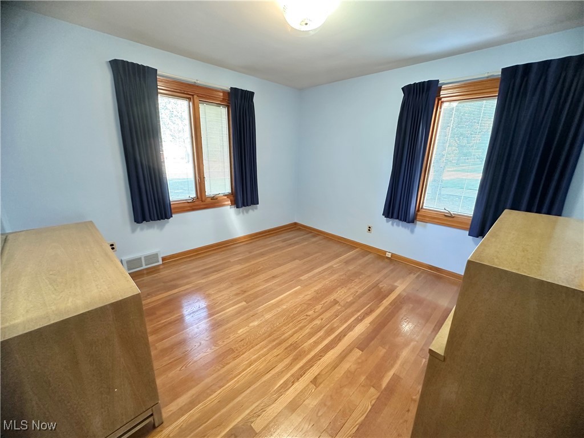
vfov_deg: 85.7
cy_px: 219
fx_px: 236
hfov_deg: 102.1
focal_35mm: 14
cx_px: 292
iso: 320
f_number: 2.2
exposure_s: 1/60
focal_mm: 2.22
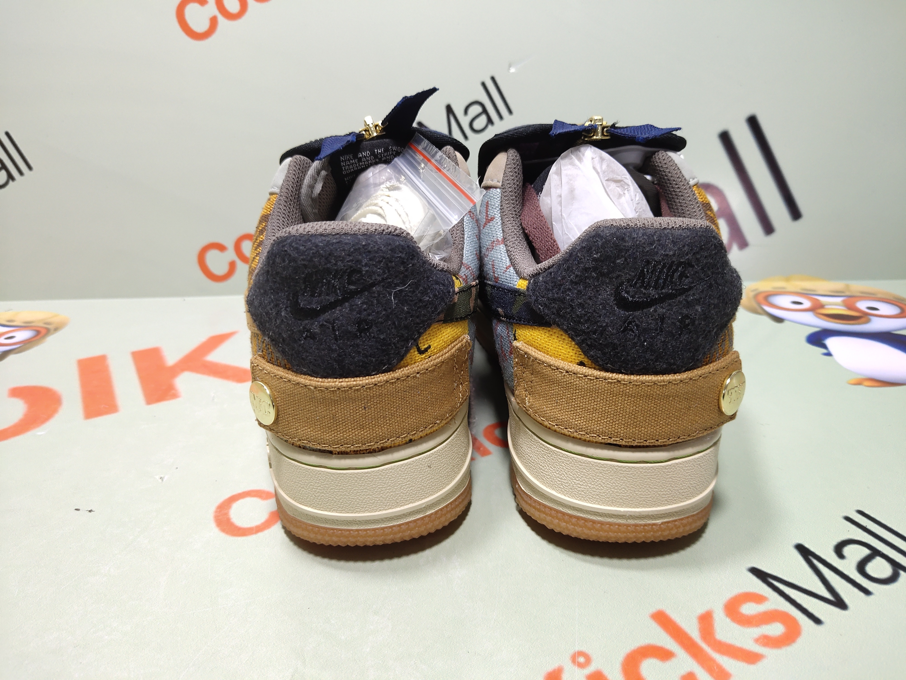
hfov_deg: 60.0
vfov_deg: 46.8
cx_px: 453
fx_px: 785
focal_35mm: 30
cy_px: 340
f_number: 1.79
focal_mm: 4.35
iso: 166
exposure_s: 1/100
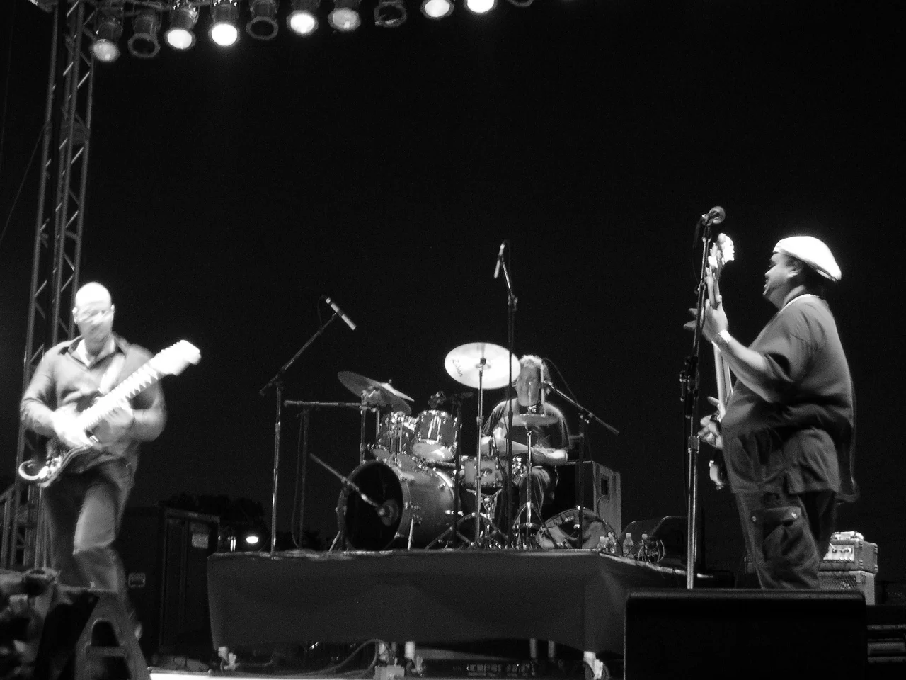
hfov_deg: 33.8
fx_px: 1492
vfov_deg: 25.7
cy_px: 340
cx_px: 453
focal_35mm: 57
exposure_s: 1/4.9
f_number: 3.4
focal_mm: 12.2
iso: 400
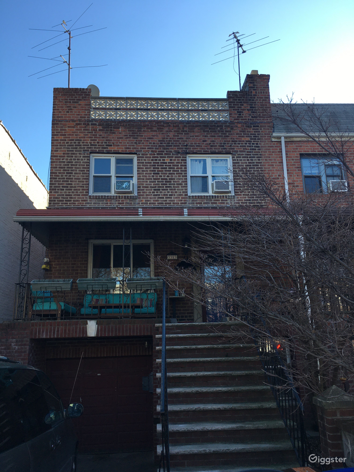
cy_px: 236
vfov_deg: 61.7
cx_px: 177
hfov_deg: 48.2
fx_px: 395
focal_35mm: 29
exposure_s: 1/469
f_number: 2.2
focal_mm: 4.15
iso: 25
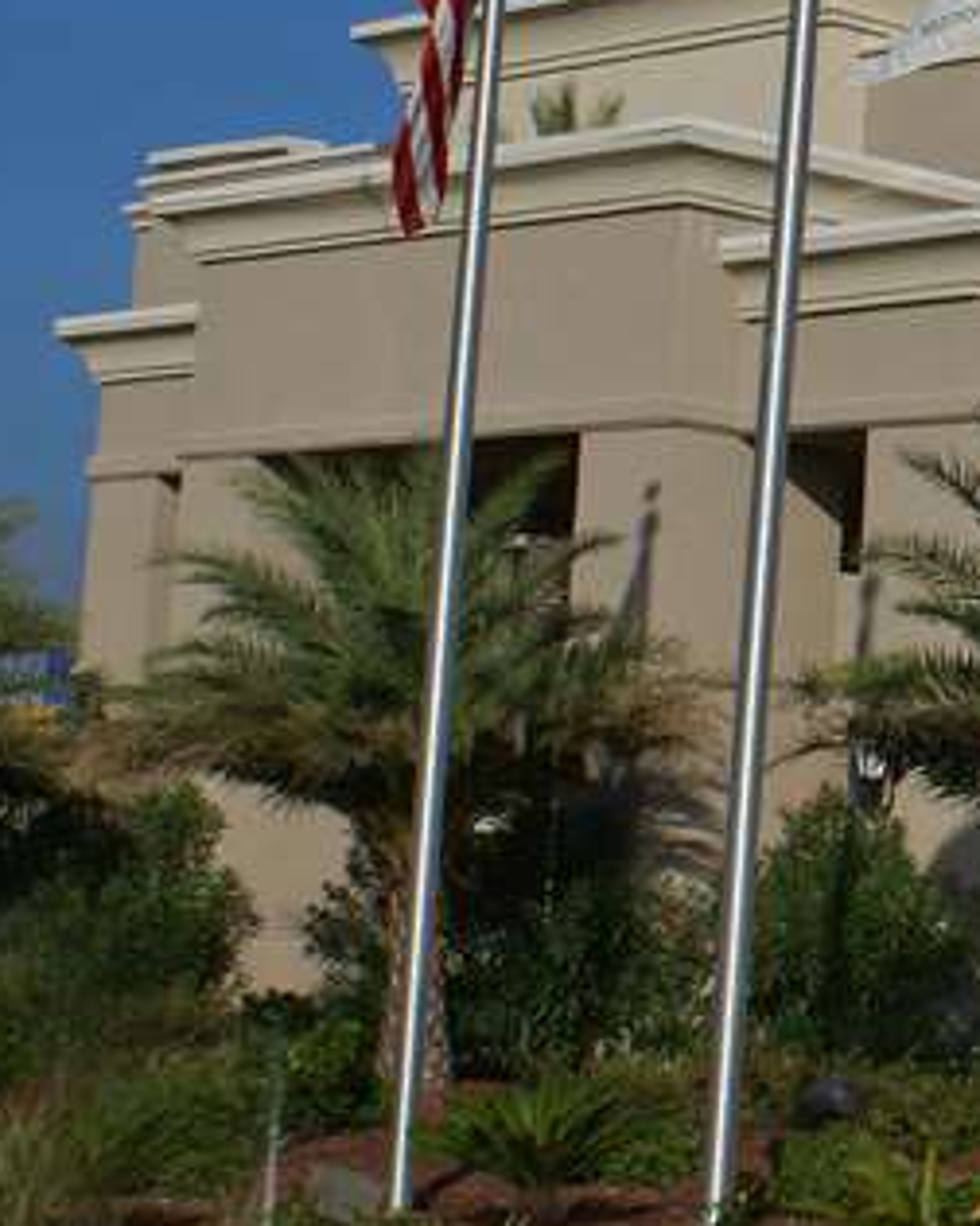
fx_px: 3988
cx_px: 1530
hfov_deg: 13.1
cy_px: 232
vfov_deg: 17.3
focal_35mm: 110
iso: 100
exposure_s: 1/320
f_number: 10
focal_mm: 24
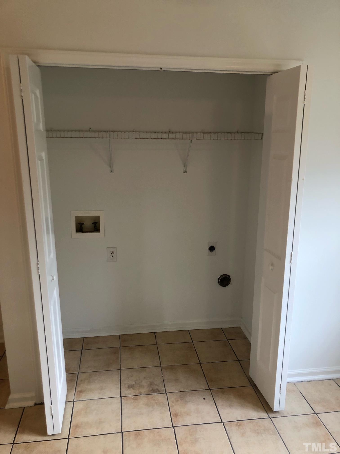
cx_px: 170
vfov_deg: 63.4
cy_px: 227
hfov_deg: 49.7
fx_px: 367
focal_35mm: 28
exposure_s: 1/30
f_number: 1.8
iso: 32
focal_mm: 3.99
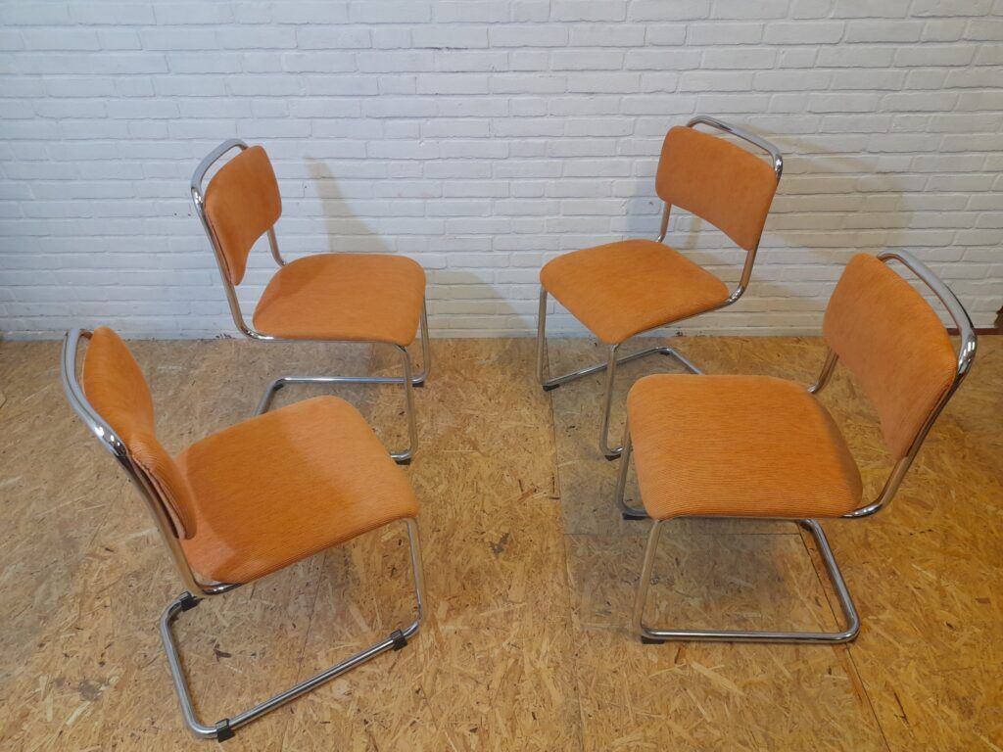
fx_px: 724
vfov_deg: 54.9
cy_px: 376
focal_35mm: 25
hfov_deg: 69.4
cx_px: 502
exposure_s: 1/50
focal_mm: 4.6
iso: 200
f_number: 2
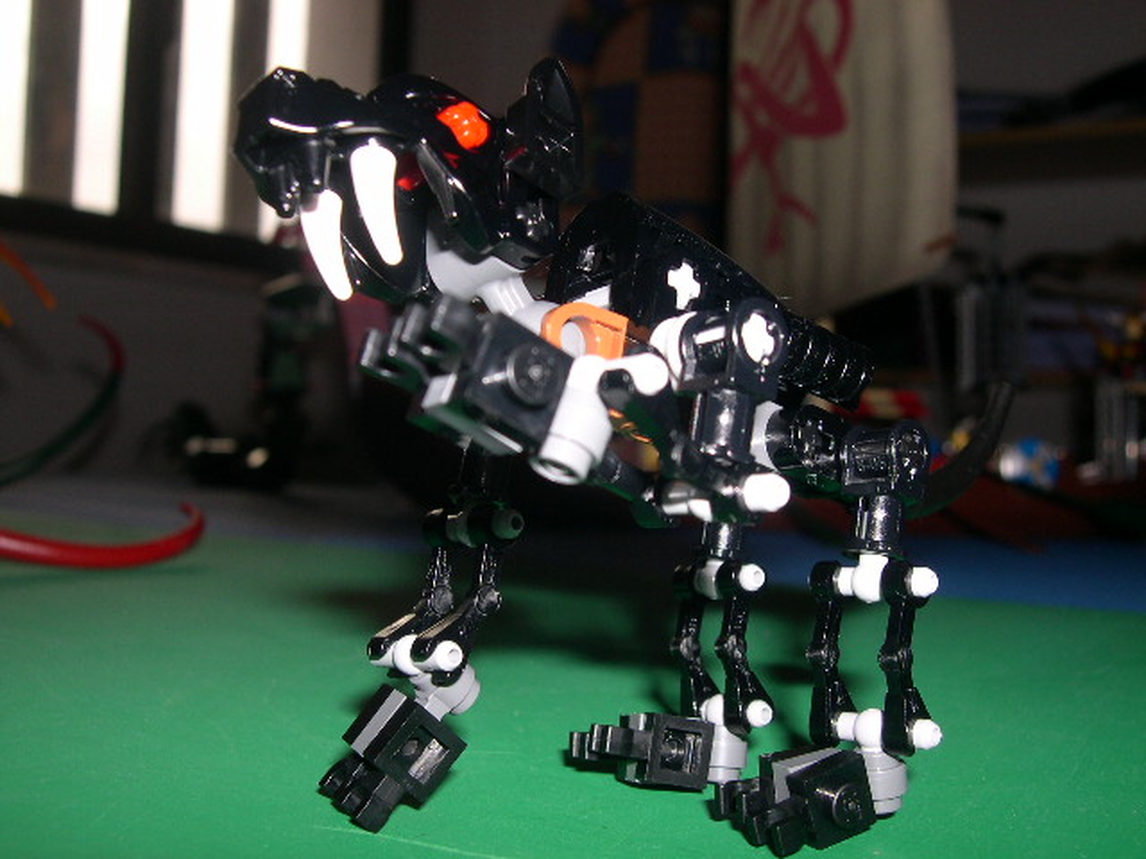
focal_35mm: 38
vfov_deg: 37.7
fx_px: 1258
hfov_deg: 49.0
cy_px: 430
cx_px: 573
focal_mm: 8
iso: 100
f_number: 7.6
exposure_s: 1/60
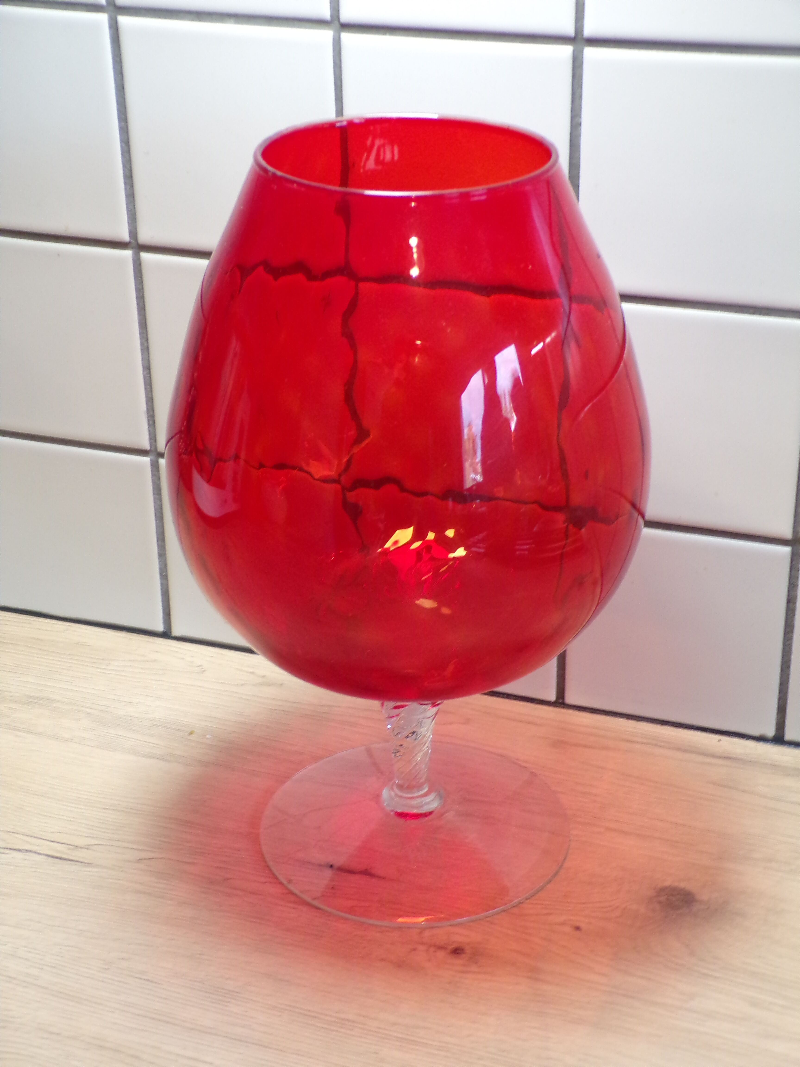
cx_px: 400
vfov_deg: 34.3
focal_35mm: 56
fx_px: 1726
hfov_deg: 26.1
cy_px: 534
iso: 200
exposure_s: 1/17
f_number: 3.7
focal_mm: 10.1
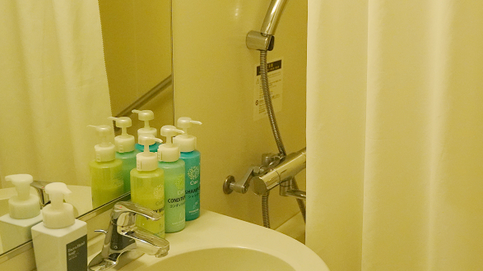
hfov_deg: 34.1
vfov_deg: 20.0
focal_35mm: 60
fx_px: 768
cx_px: 365
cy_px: 135
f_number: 2.8
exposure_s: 1/160
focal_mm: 28
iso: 4000
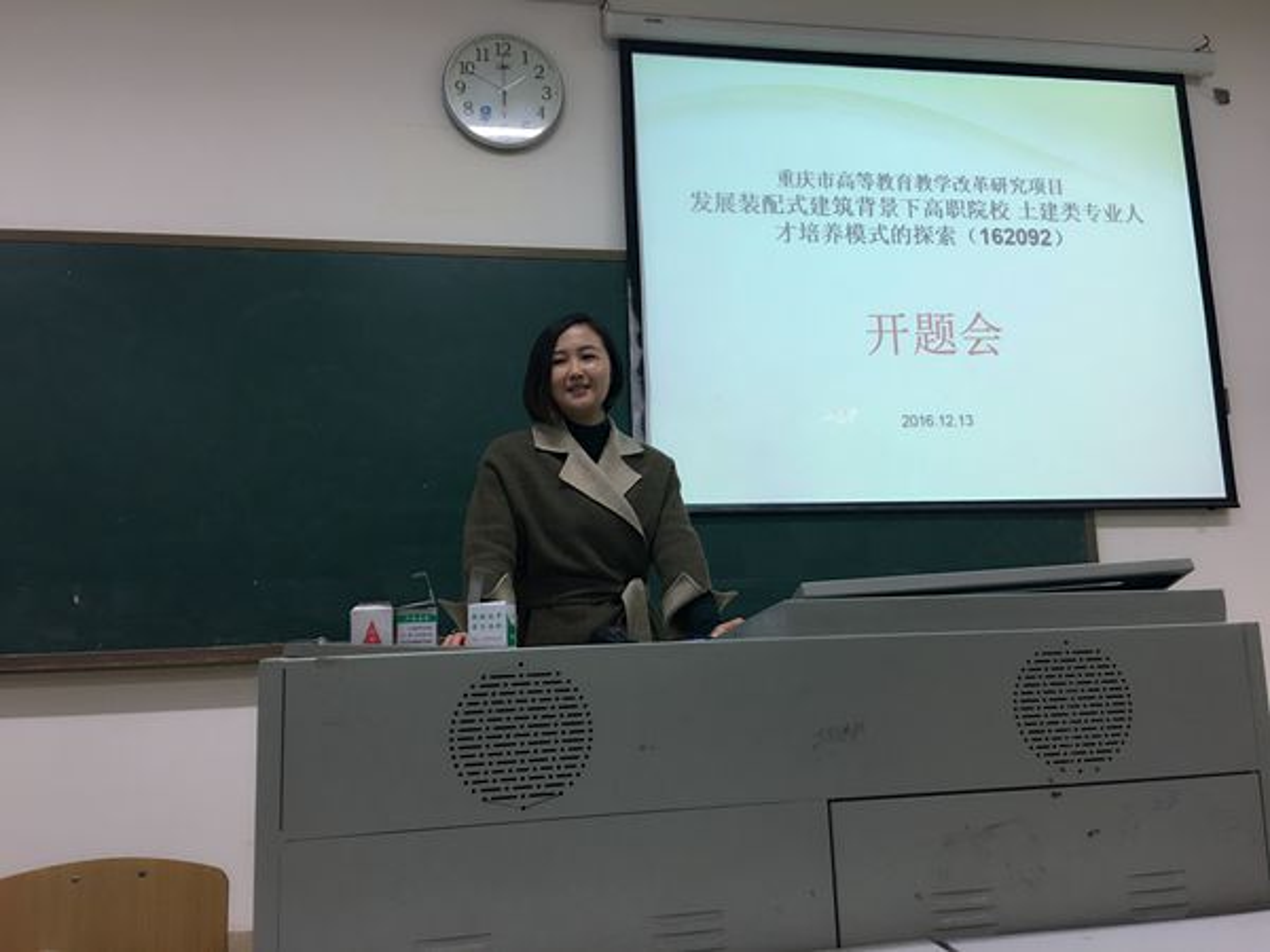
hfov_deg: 61.7
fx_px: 1064
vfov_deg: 48.2
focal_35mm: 29
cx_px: 635
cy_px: 476
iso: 32
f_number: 2.2
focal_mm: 4.15
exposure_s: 1/17
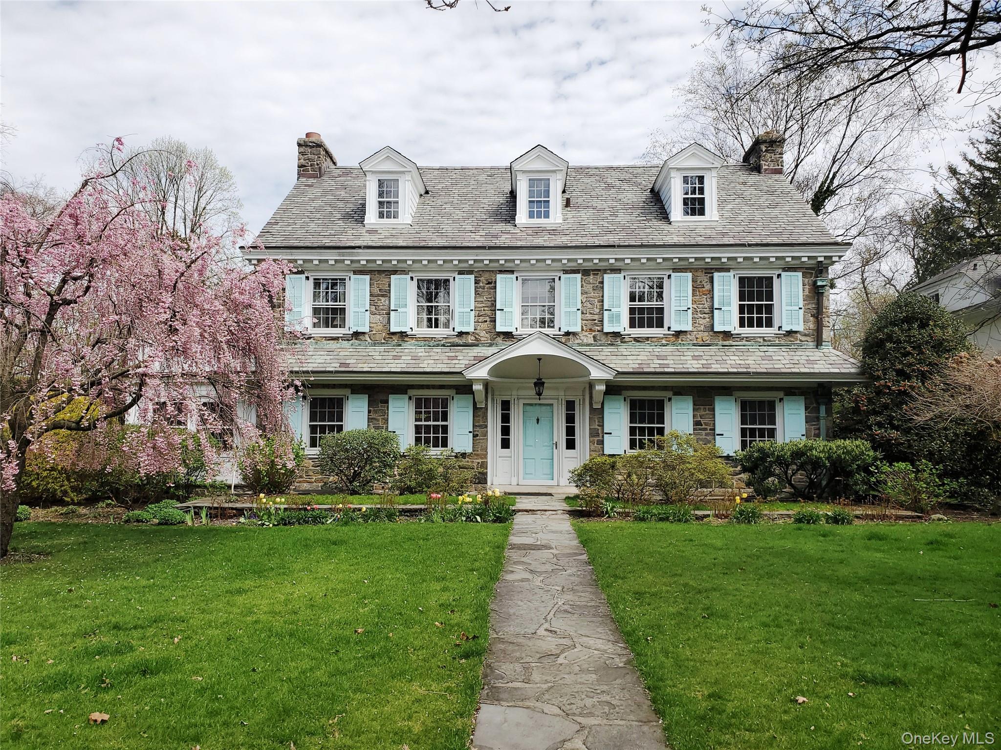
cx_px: 500
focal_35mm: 26
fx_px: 752
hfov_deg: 67.3
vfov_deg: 53.1
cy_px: 375
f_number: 2.4
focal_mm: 4.3
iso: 50
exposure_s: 1/1457
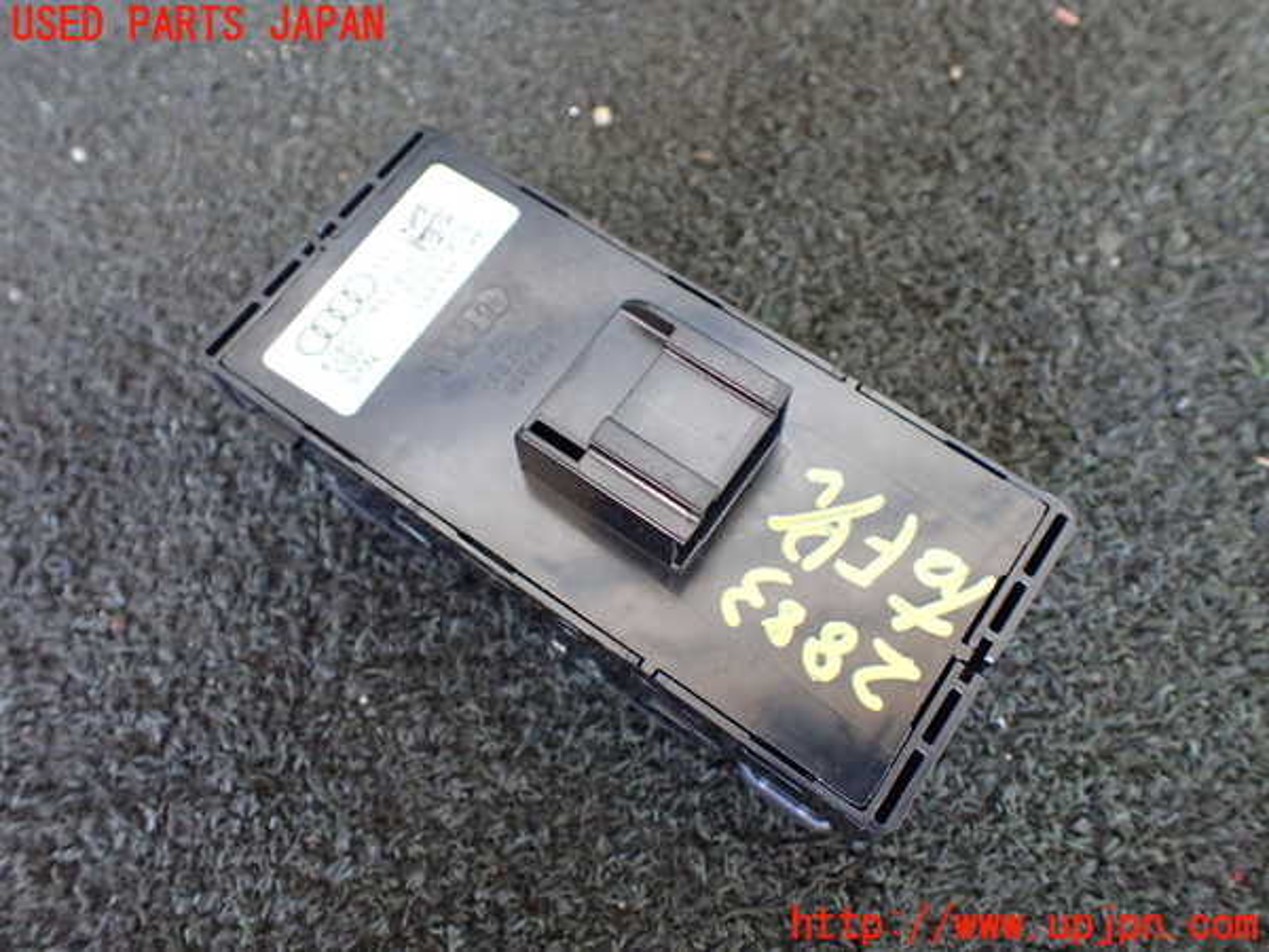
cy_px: 476
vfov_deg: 46.8
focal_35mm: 30
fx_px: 1100
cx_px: 634
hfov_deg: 60.0
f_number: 2.3
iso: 800
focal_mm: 5.4
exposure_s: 1/80
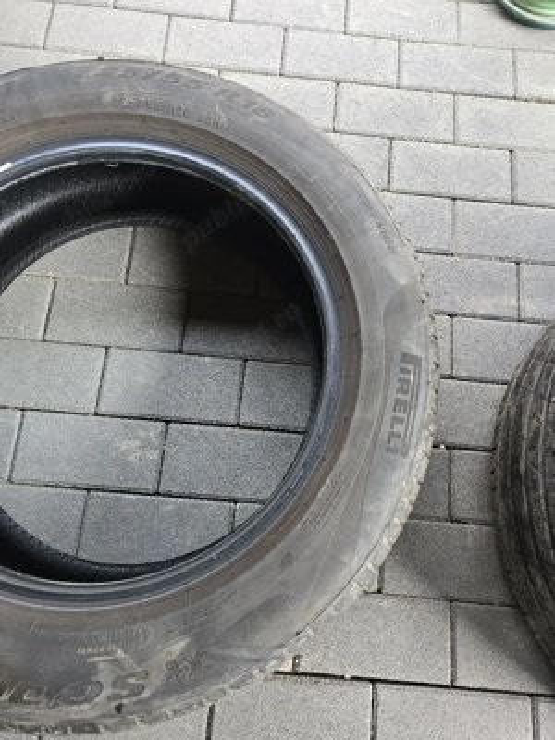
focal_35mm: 23
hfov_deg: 58.9
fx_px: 492
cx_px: 278
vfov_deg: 73.9
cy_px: 370
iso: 160
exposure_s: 1/101
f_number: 1.7
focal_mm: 6.3
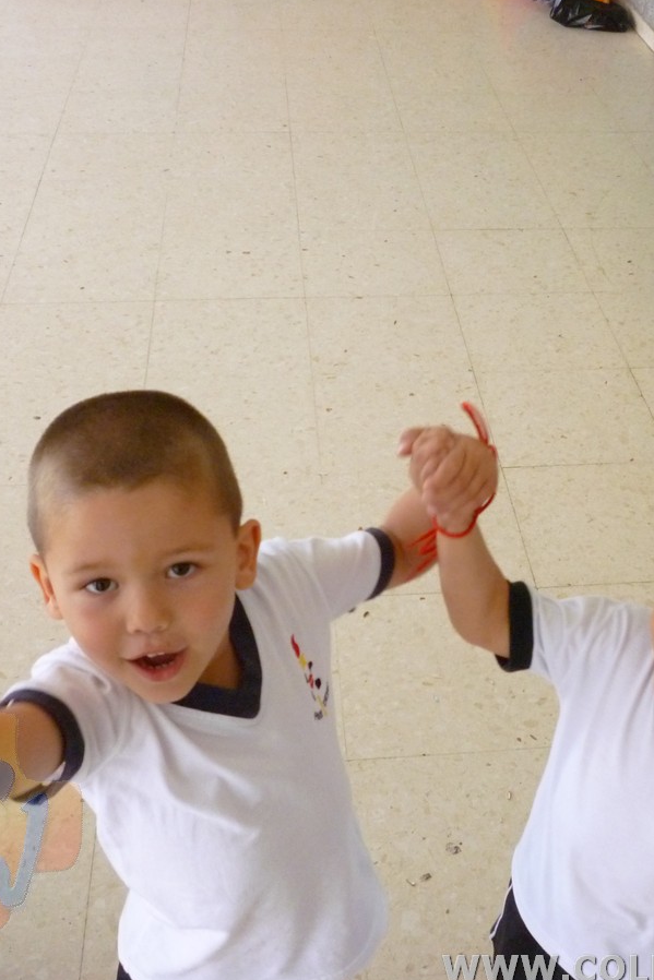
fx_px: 1171
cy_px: 486
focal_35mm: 43
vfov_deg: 45.4
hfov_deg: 30.9
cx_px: 445
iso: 500
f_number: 3.3
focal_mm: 5.2
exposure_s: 1/125
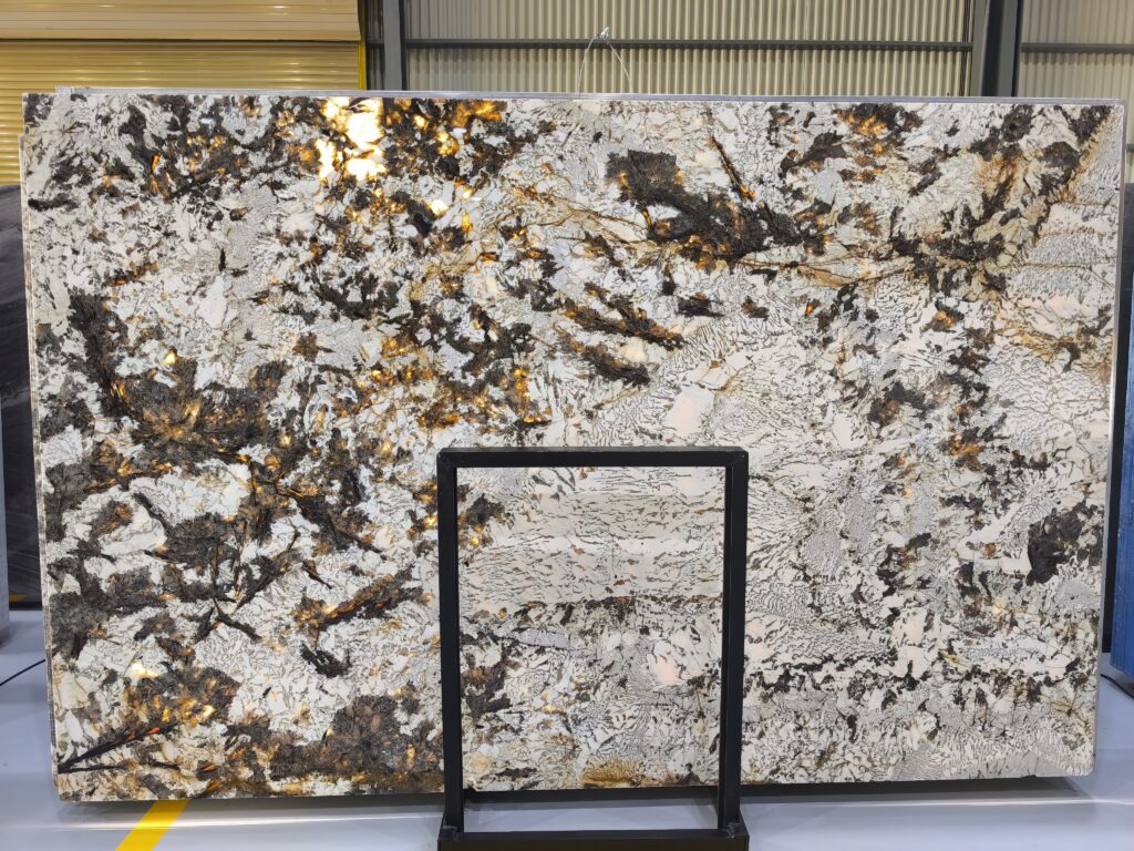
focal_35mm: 23
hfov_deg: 73.9
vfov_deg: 58.9
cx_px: 567
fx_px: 753
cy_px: 426
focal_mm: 6.57
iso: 200
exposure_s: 1/60
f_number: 1.6
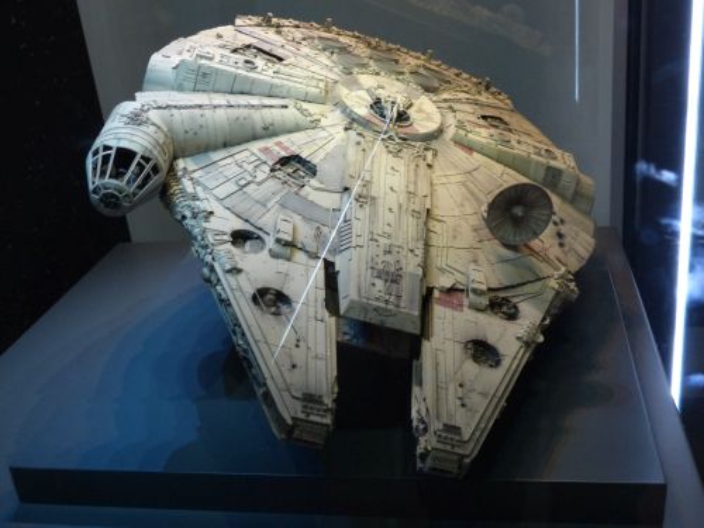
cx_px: 352
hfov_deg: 46.8
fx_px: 813
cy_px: 264
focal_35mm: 40
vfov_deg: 36.0
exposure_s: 1/5
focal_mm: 7.1
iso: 400
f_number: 2.8
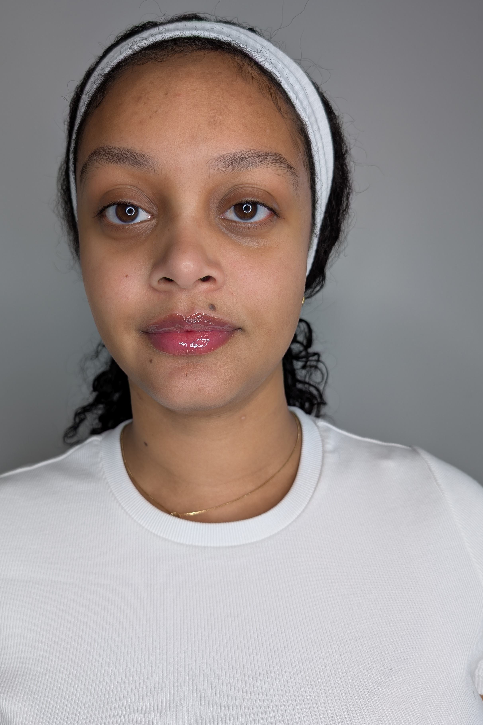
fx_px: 563
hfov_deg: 46.3
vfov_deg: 65.5
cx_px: 207
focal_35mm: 28
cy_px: 357
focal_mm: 6.9
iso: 23
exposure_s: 1/60
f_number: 1.68
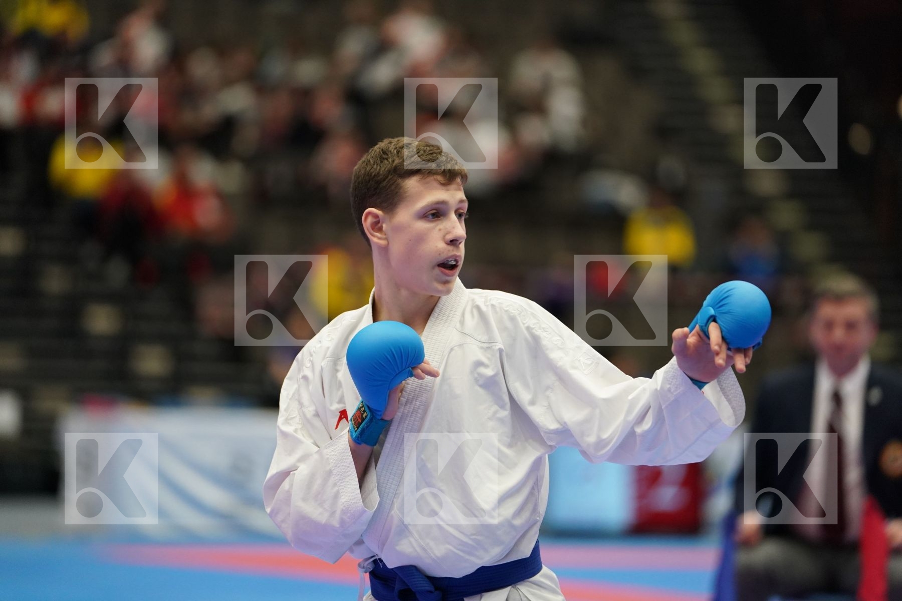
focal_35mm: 186
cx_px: 451
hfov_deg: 11.1
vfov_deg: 7.4
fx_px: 4660
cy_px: 300
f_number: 2.8
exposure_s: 1/1000
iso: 3200
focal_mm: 186
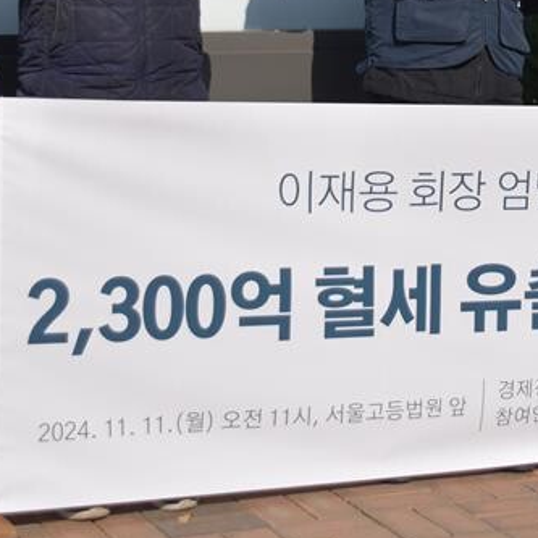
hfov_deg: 16.7
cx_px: 520
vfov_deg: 16.8
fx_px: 1794
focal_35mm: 102
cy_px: 38
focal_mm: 26
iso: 100
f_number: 4
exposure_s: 1/1250
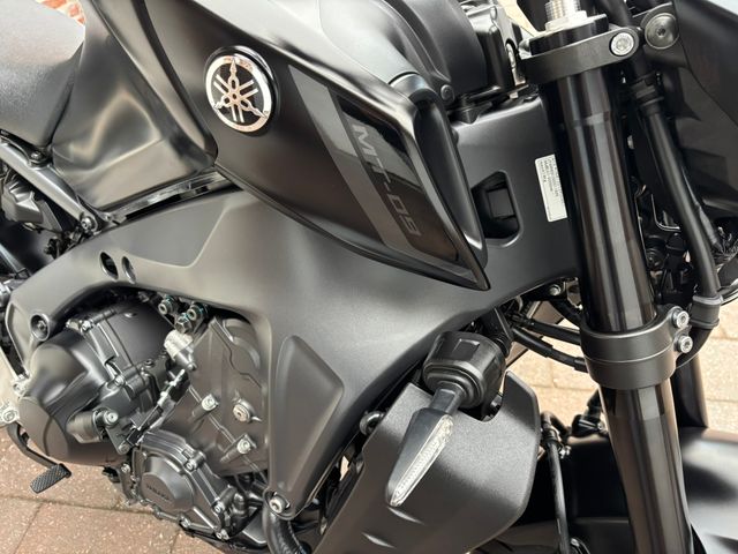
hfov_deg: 67.3
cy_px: 277
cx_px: 369
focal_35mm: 26
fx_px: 554
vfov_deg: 53.1
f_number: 1.6
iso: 500
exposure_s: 1/60
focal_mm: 5.96
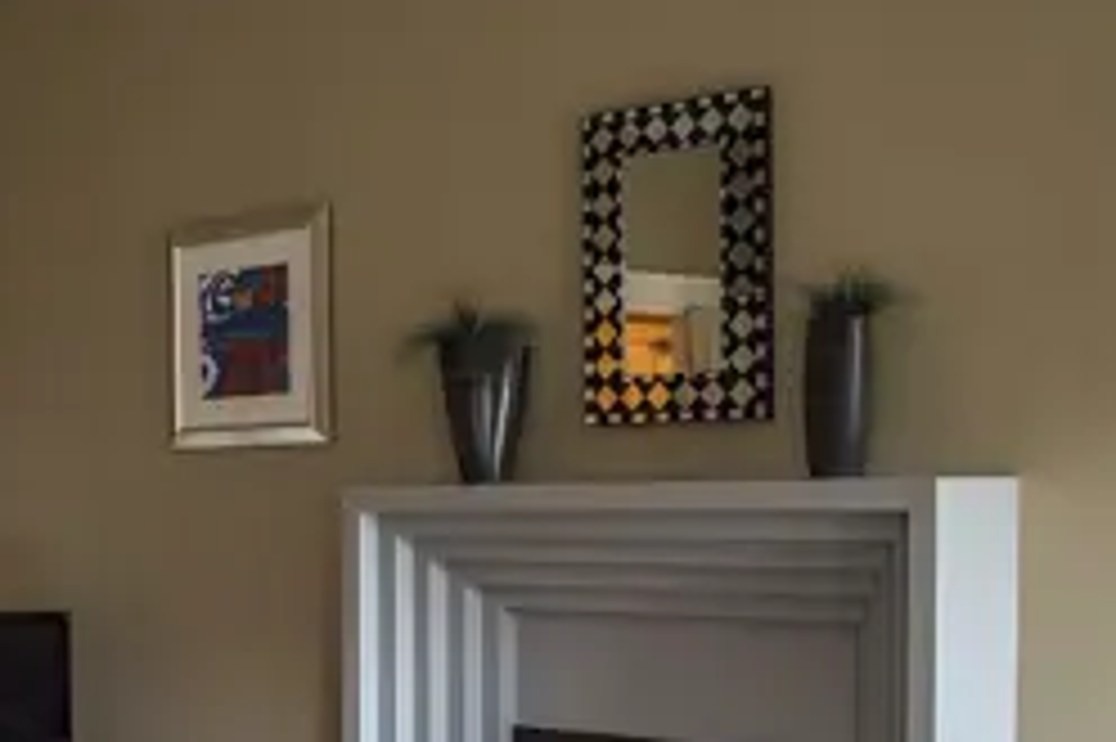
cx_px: 4
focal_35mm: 62
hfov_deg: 30.2
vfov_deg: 21.5
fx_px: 1921
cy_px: 616
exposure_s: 1/2
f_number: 3.5
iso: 100
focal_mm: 18
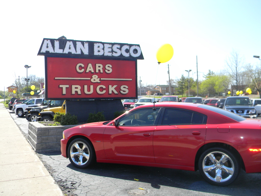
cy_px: 98
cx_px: 130
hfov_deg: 51.4
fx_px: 271
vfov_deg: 39.7
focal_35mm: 36
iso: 112
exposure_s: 1/440
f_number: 3.7
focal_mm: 6.4
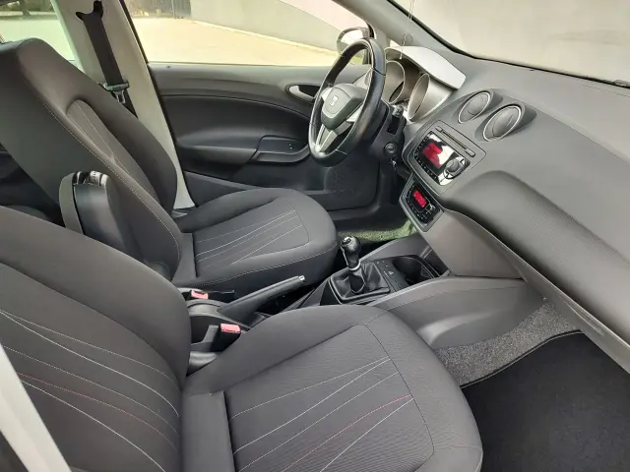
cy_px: 236
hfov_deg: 73.9
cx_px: 315
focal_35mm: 23
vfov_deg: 58.9
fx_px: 419
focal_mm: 5.56
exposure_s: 1/193
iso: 100
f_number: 1.8
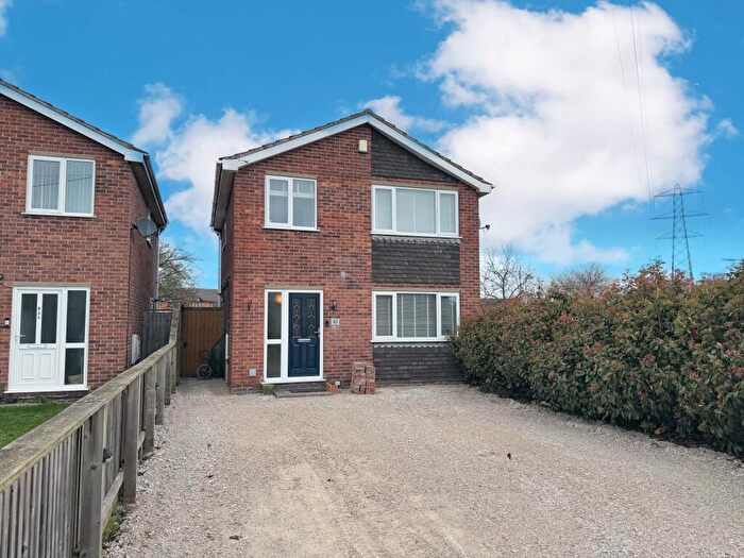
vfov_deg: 56.8
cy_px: 279
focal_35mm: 24
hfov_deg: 71.6
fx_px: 516
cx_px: 372
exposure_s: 1/967
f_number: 1.78
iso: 80
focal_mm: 6.76
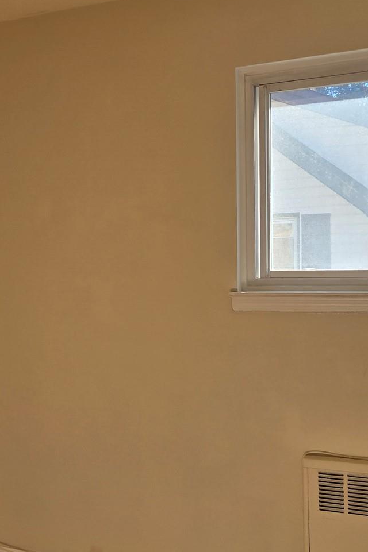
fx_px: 783
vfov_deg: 38.9
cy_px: 295
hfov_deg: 26.3
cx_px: 119
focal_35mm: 51
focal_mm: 5.4
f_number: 1.8
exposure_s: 1/412
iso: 25
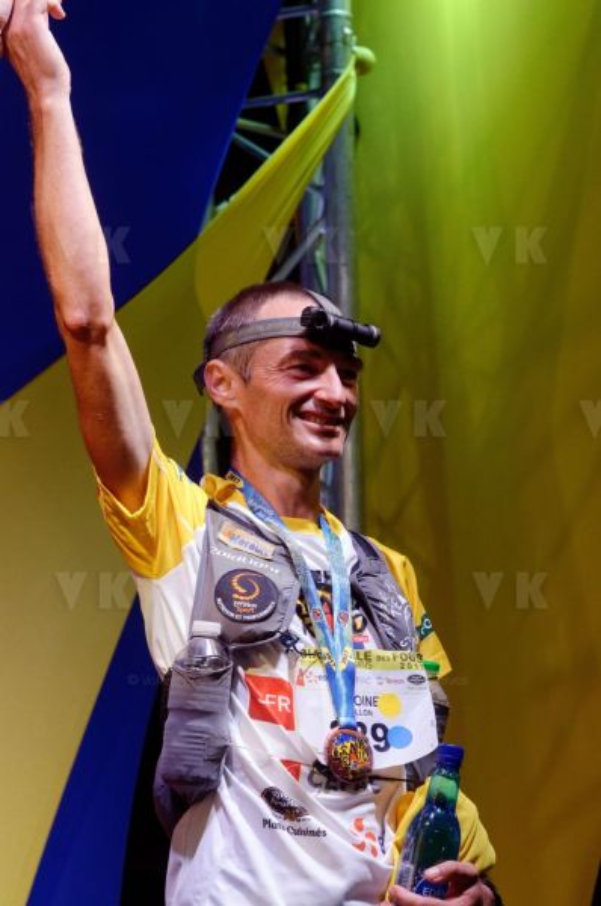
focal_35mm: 180
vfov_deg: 11.4
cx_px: 300
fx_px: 4523
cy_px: 453
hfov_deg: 7.6
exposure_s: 1/250
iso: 800
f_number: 5.6
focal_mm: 120
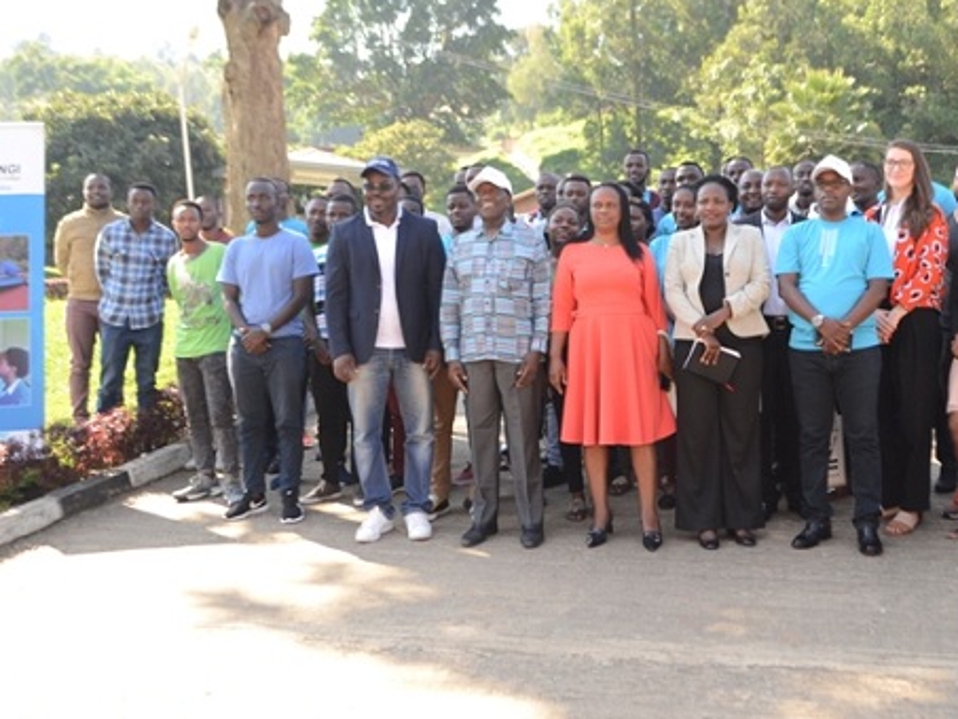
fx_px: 1356
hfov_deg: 38.8
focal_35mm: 49
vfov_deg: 29.6
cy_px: 277
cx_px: 571
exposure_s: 1/100
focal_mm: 22
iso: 100
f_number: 5
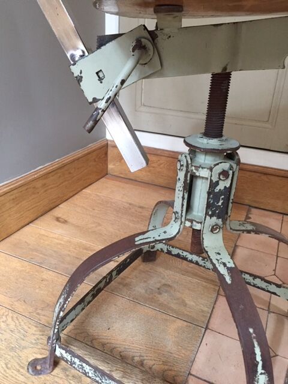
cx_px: 144
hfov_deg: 48.2
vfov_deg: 61.7
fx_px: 322
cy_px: 192
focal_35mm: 29
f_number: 2.2
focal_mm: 4.15
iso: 200
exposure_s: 1/33
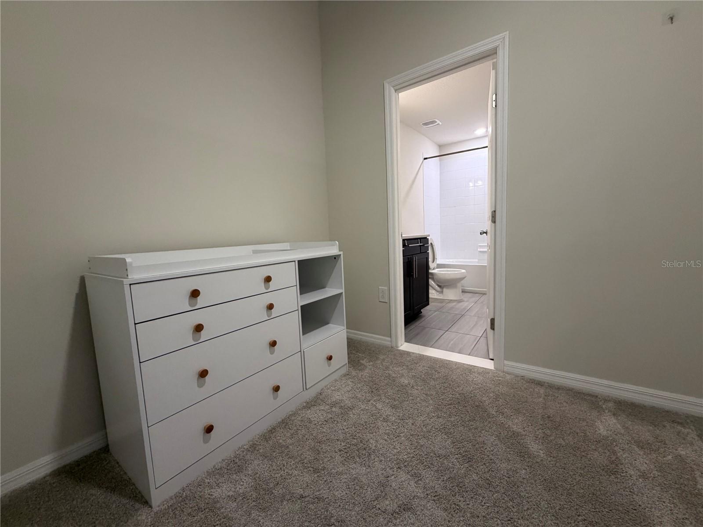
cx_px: 352
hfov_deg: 102.1
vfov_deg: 85.7
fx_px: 284
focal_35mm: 14
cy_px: 264
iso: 250
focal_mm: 2.22
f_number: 2.2
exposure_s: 1/60
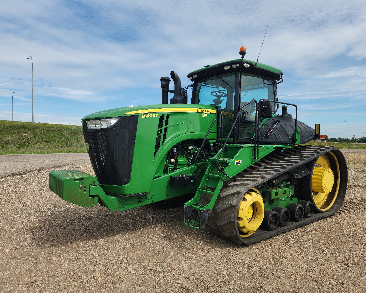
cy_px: 147
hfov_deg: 70.3
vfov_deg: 58.8
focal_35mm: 24
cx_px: 189
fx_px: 260
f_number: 1.8
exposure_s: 1/1480
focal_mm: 5.4
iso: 20
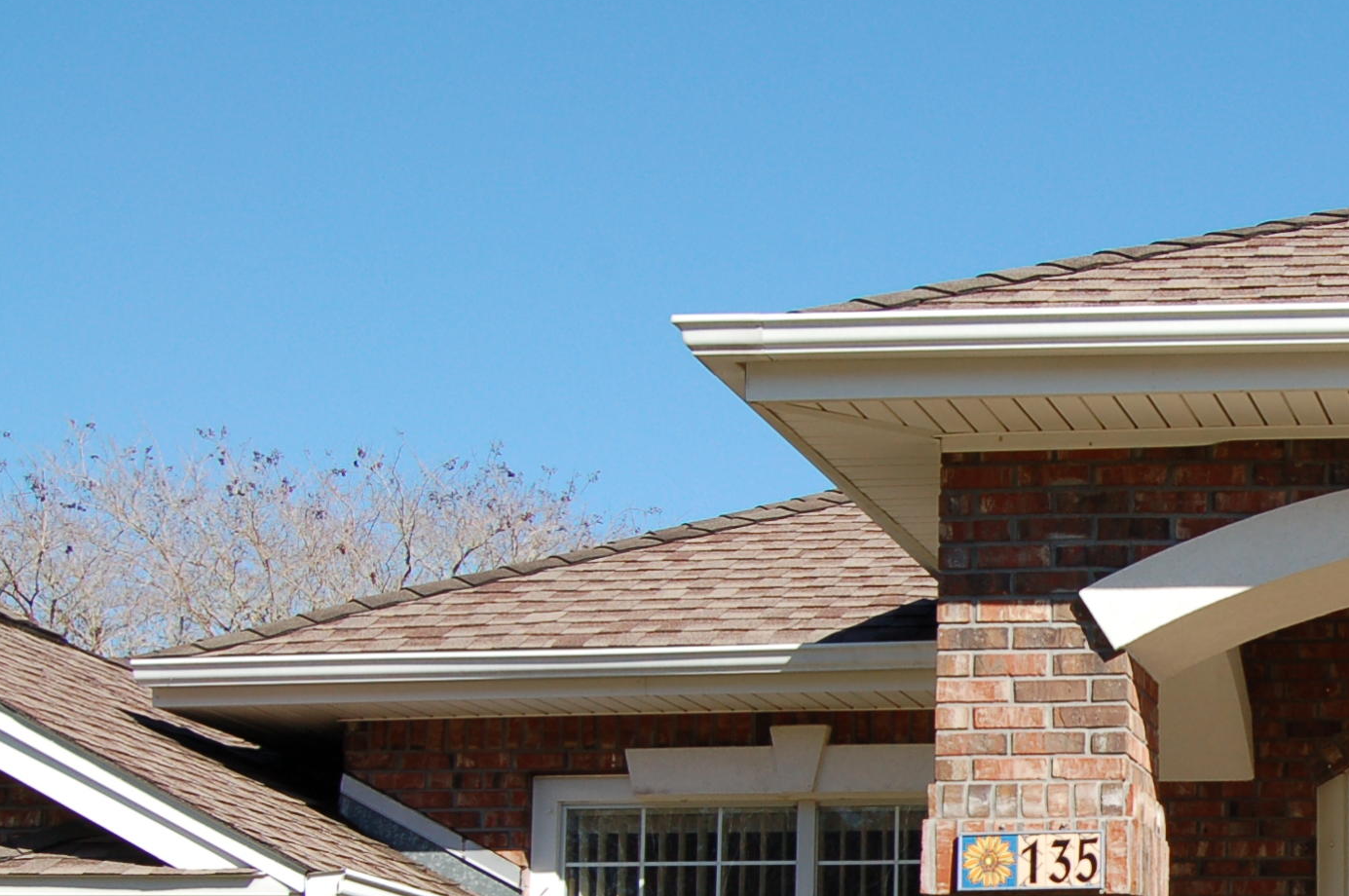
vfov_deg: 17.1
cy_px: 847
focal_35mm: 78
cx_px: 1443
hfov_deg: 24.5
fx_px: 2919
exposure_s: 1/400
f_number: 8
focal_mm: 24
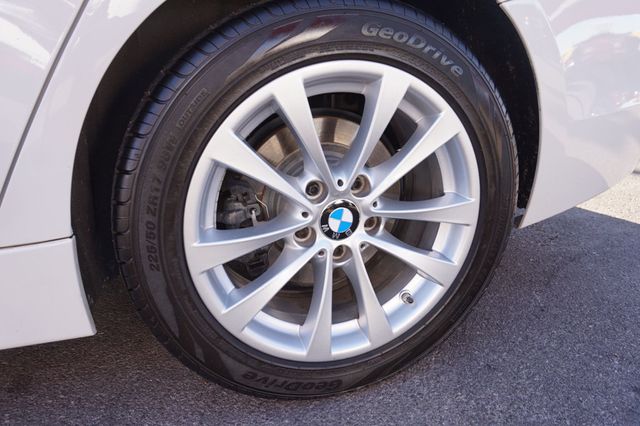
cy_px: 213
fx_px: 426
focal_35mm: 24
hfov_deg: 73.8
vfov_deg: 53.1
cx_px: 320
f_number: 5
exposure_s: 1/80
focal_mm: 16
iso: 100
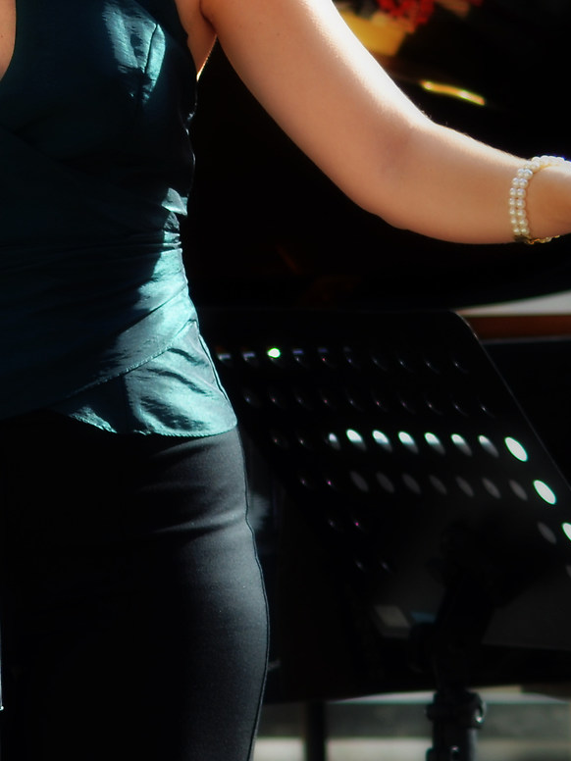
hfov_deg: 3.2
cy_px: 136
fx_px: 10282
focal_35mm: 467
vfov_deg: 4.2
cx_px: -604
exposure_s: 1/320
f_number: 6.3
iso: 200
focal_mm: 105
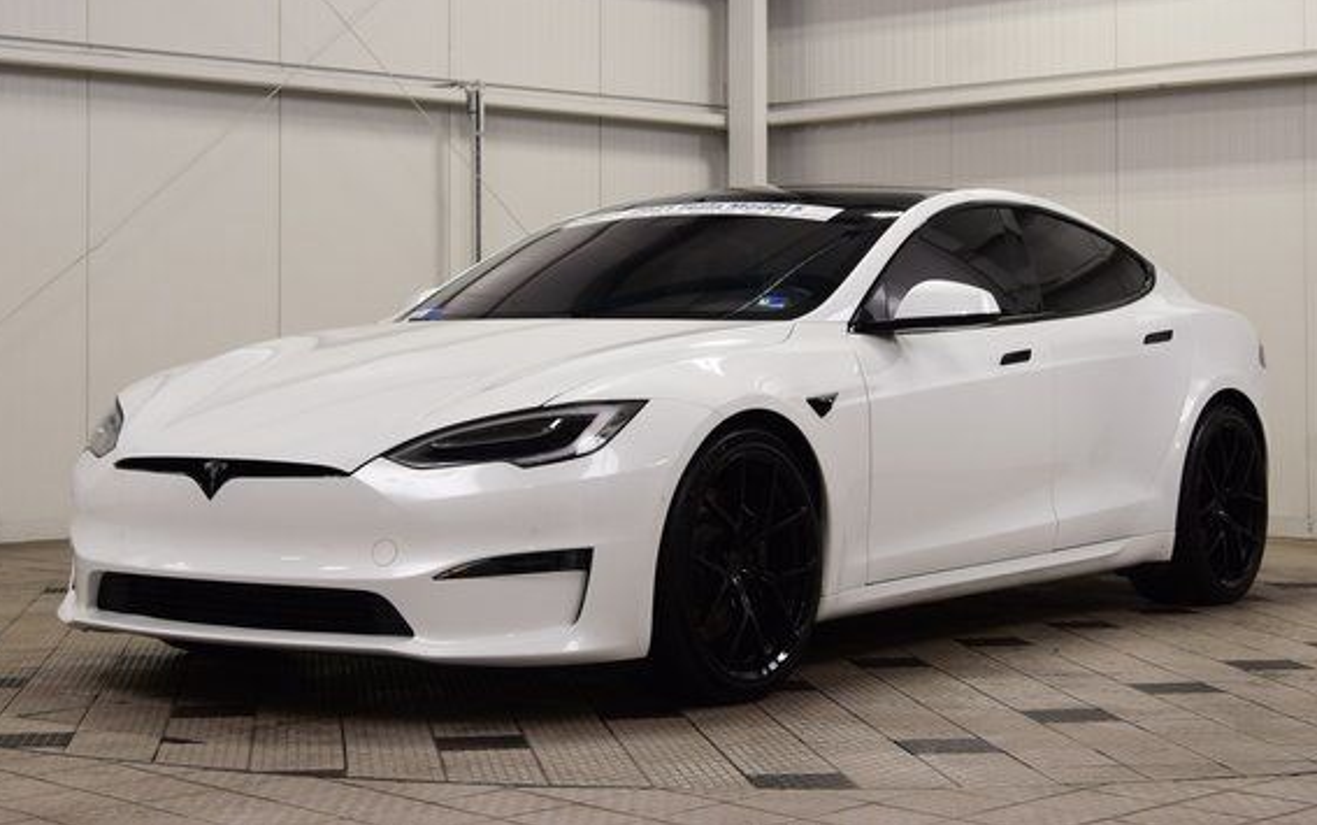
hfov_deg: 29.8
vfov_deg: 18.9
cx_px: 653
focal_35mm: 69
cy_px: 333
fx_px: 2478
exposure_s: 1/30
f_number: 7.1
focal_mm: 40
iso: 400
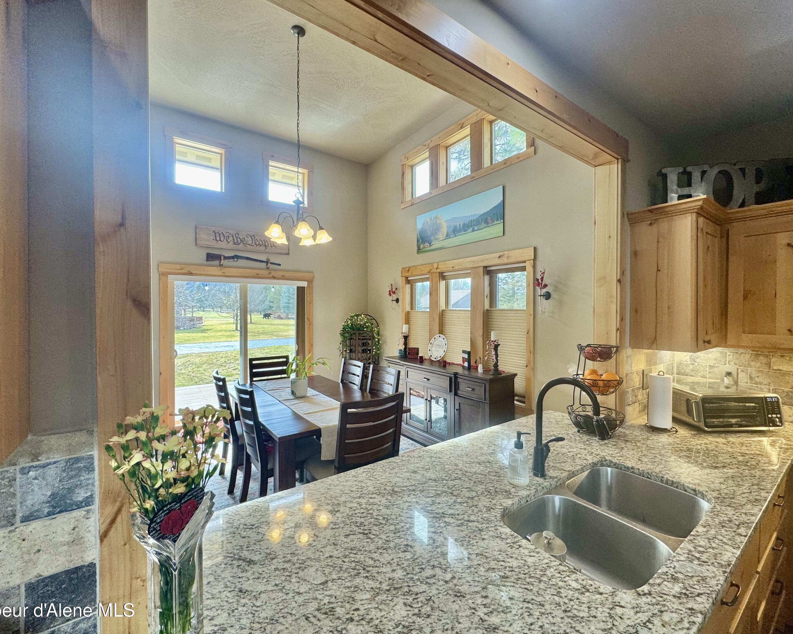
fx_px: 352
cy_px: 314
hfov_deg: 96.8
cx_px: 412
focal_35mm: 15
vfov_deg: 84.0
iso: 100
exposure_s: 1/120
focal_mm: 2.22
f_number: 2.2
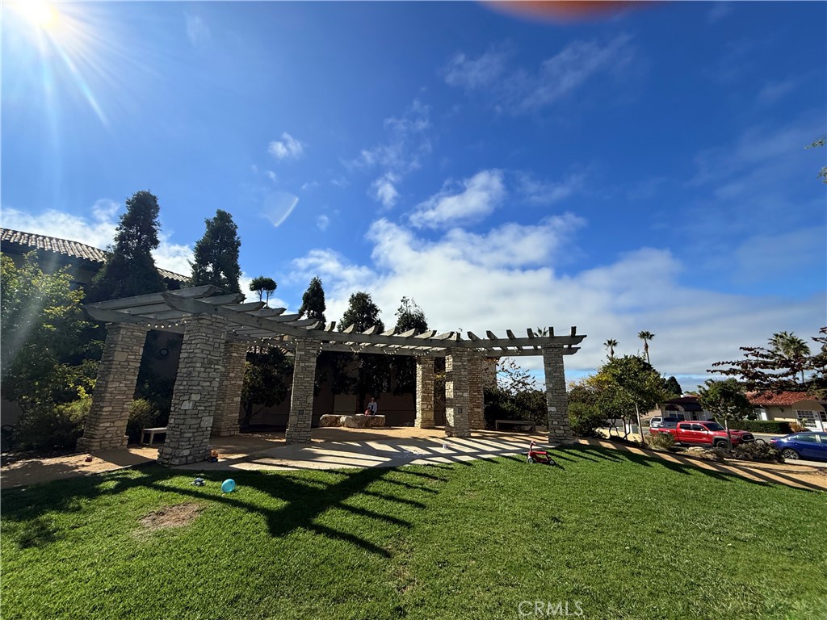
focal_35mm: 14
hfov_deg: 102.1
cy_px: 310
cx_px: 414
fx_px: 334
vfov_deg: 85.7
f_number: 2.2
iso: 50
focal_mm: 2.22
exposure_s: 1/4149
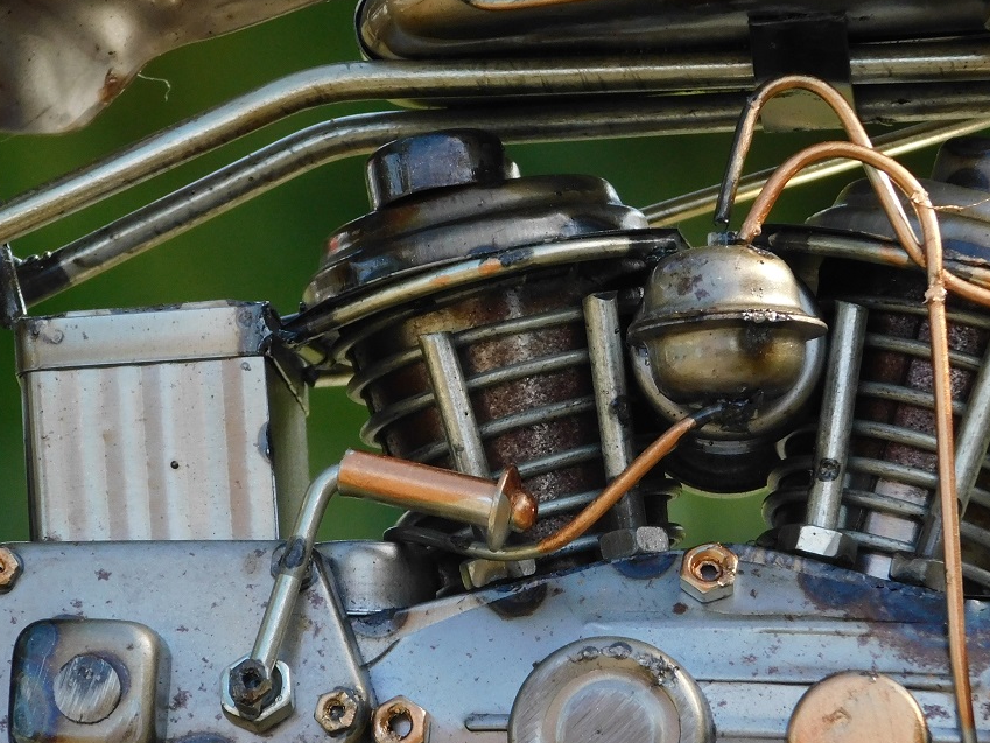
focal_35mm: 783
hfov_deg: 2.5
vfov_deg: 1.9
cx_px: 552
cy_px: 498
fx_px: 22397
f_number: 6
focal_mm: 102.5
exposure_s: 1/160
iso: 250
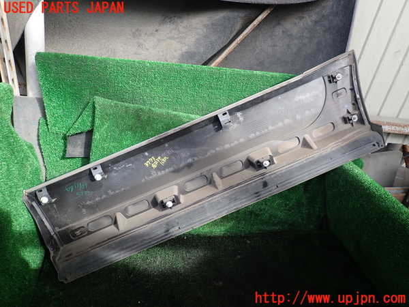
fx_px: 295
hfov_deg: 69.4
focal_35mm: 25
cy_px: 154
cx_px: 204
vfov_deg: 54.9
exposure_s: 1/100
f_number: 2.8
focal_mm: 4.5
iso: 100
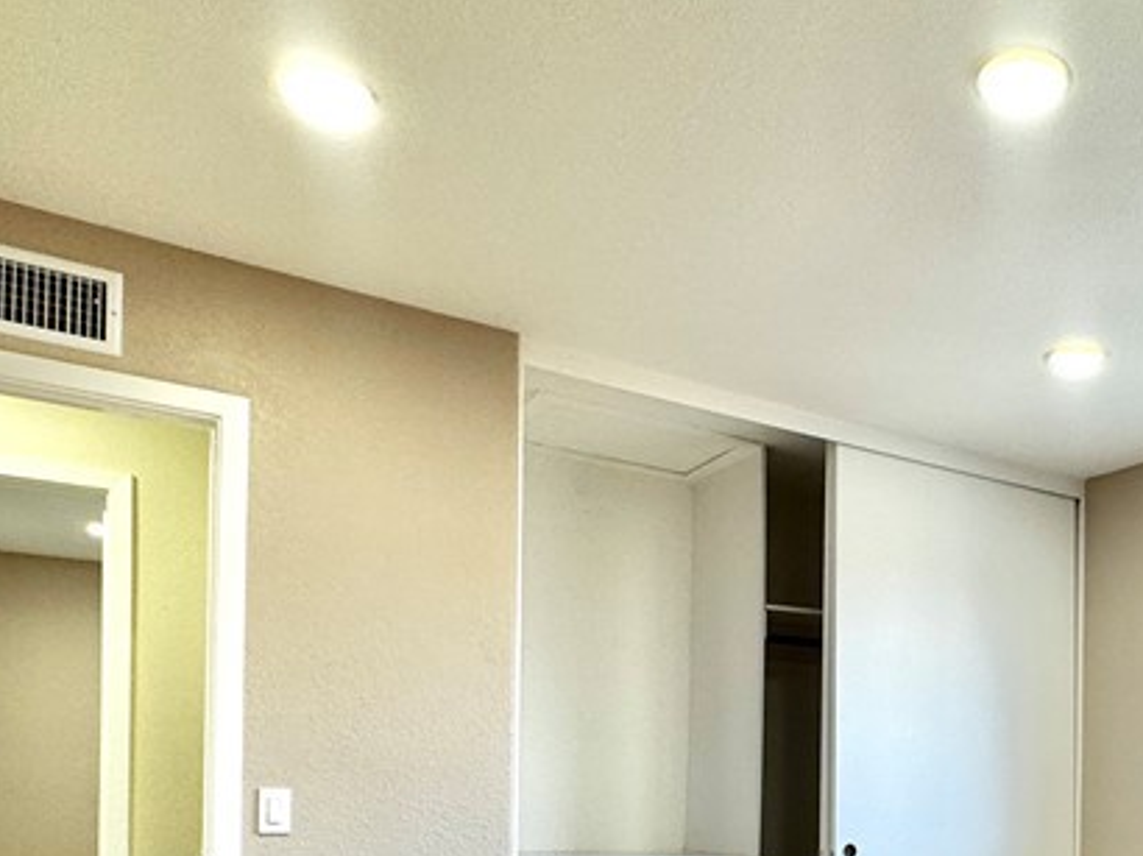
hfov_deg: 49.2
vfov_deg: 37.5
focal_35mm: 35
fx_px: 1155
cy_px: 800
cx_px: 934
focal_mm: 2.22
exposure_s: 1/120
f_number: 2.2
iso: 100
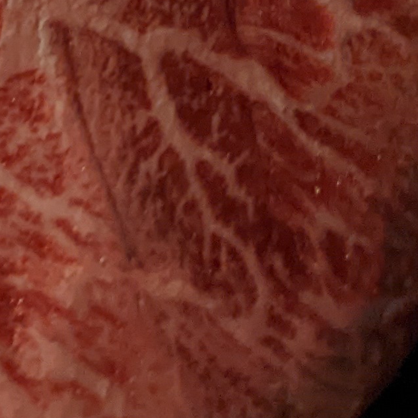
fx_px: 2077
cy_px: -446
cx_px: -604
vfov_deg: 10.5
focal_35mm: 152
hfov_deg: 10.0
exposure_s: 1/60
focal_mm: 4.38
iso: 51
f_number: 1.73
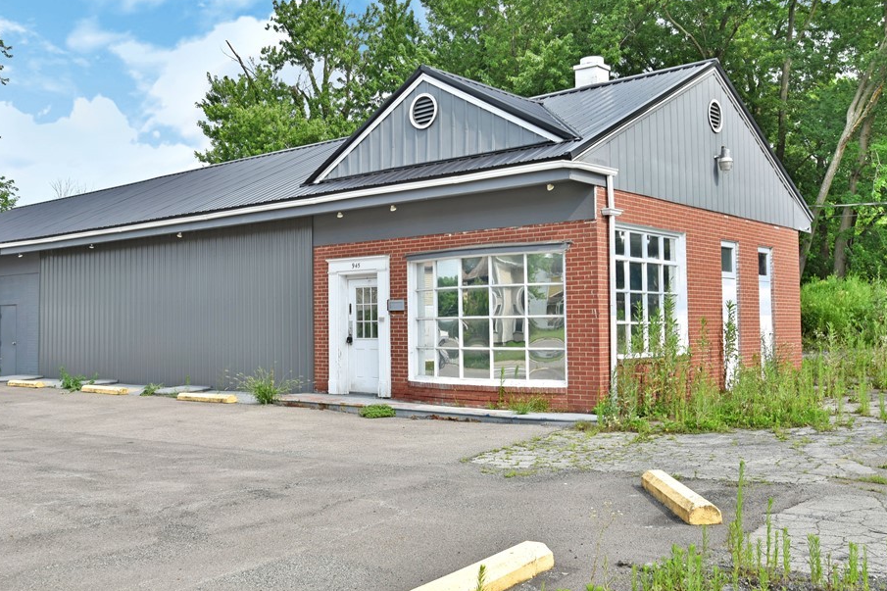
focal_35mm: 36
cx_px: 364
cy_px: 283
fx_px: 887
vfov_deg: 36.9
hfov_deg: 52.8
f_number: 4.5
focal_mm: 20
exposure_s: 1/400
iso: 200
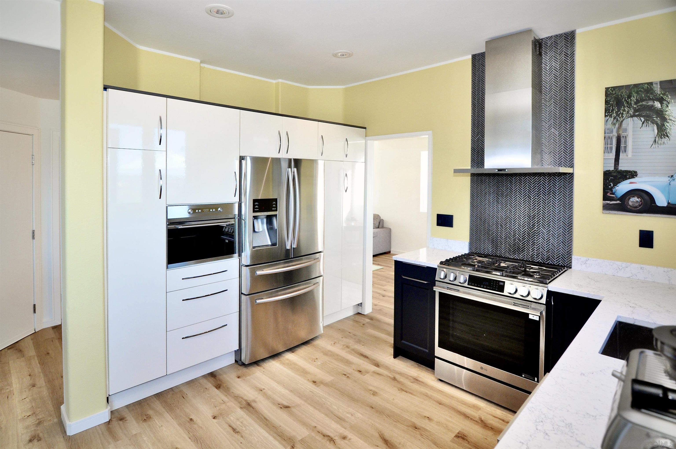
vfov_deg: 71.9
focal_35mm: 16
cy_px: 224
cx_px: 338
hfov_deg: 95.1
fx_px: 309
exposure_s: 1/60
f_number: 4
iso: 640
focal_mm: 11
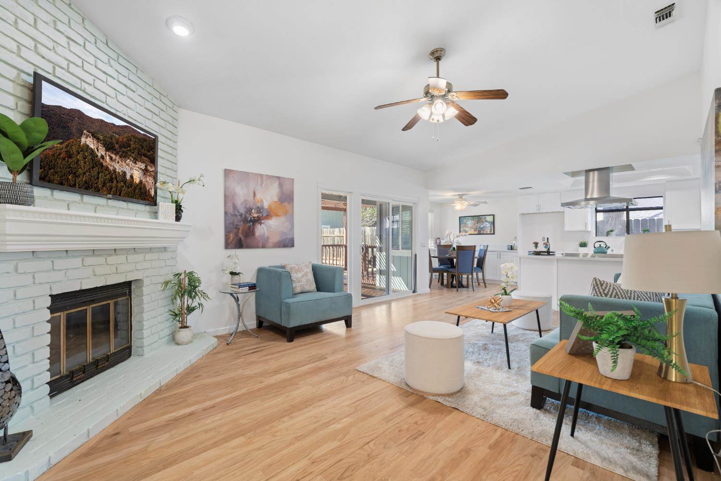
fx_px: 320
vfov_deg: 73.7
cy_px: 240
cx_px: 360
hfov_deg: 96.7
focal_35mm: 16
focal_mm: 16
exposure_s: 1/1.25
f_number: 8
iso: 250
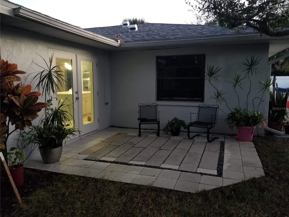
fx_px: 217
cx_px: 144
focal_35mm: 26
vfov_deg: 53.1
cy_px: 108
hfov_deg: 67.3
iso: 200
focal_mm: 4.25
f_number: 1.7
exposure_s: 1/11
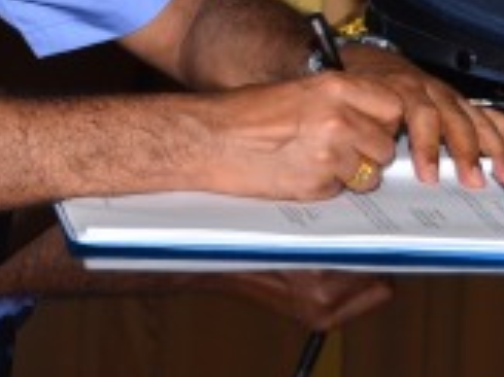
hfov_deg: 7.7
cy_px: -159
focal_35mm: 255
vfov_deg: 5.8
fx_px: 3710
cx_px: 12
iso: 250
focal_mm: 48
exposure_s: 1/80
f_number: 5
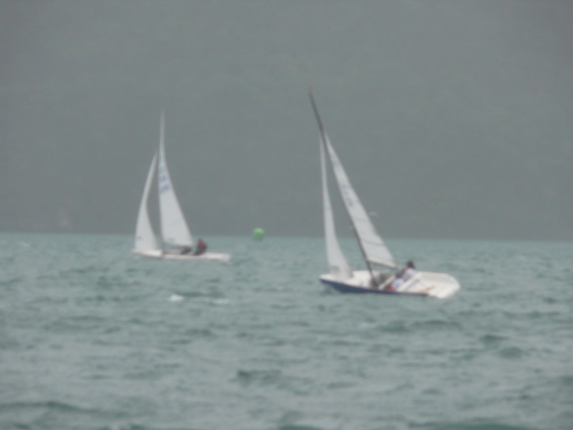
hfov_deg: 5.0
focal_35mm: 397
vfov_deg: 3.7
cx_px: 286
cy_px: 215
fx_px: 6573
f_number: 5.6
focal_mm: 84
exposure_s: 1/320
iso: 100
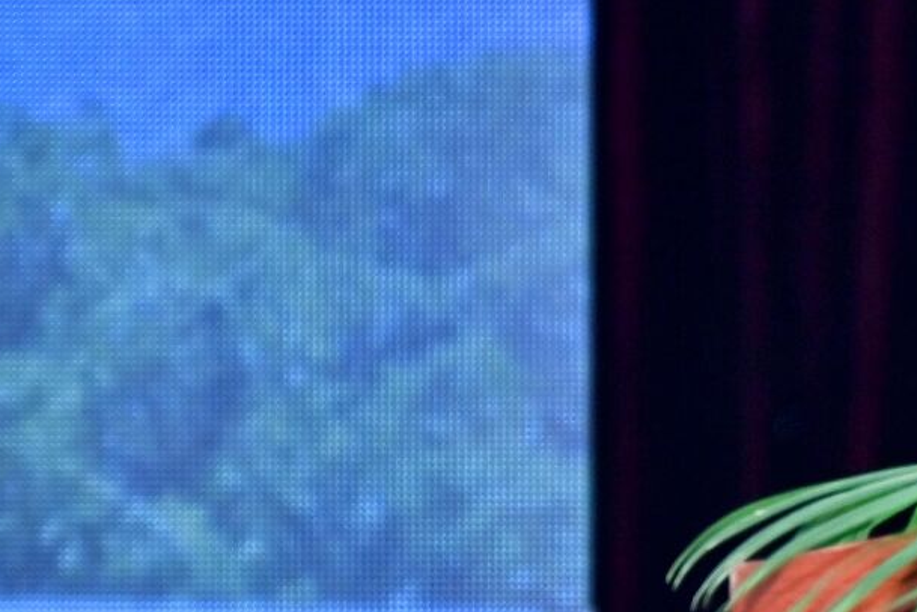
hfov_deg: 3.5
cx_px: 2012
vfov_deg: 2.4
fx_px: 14645
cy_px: 139
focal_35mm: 575
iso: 500
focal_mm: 125
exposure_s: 1/125
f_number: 6.3
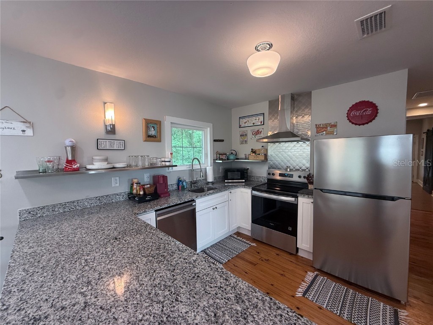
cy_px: 162
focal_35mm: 14
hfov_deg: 102.1
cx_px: 216
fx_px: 175
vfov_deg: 85.7
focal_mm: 2.22
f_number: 2.2
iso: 250
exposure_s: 1/60
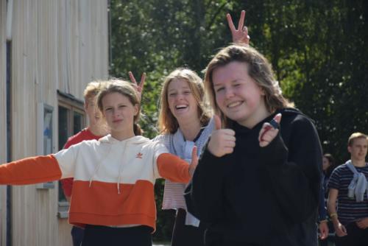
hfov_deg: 16.1
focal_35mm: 128
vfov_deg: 10.8
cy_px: 123
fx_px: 1304
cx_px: 184
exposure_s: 1/1250
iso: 400
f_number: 5.3
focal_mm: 85
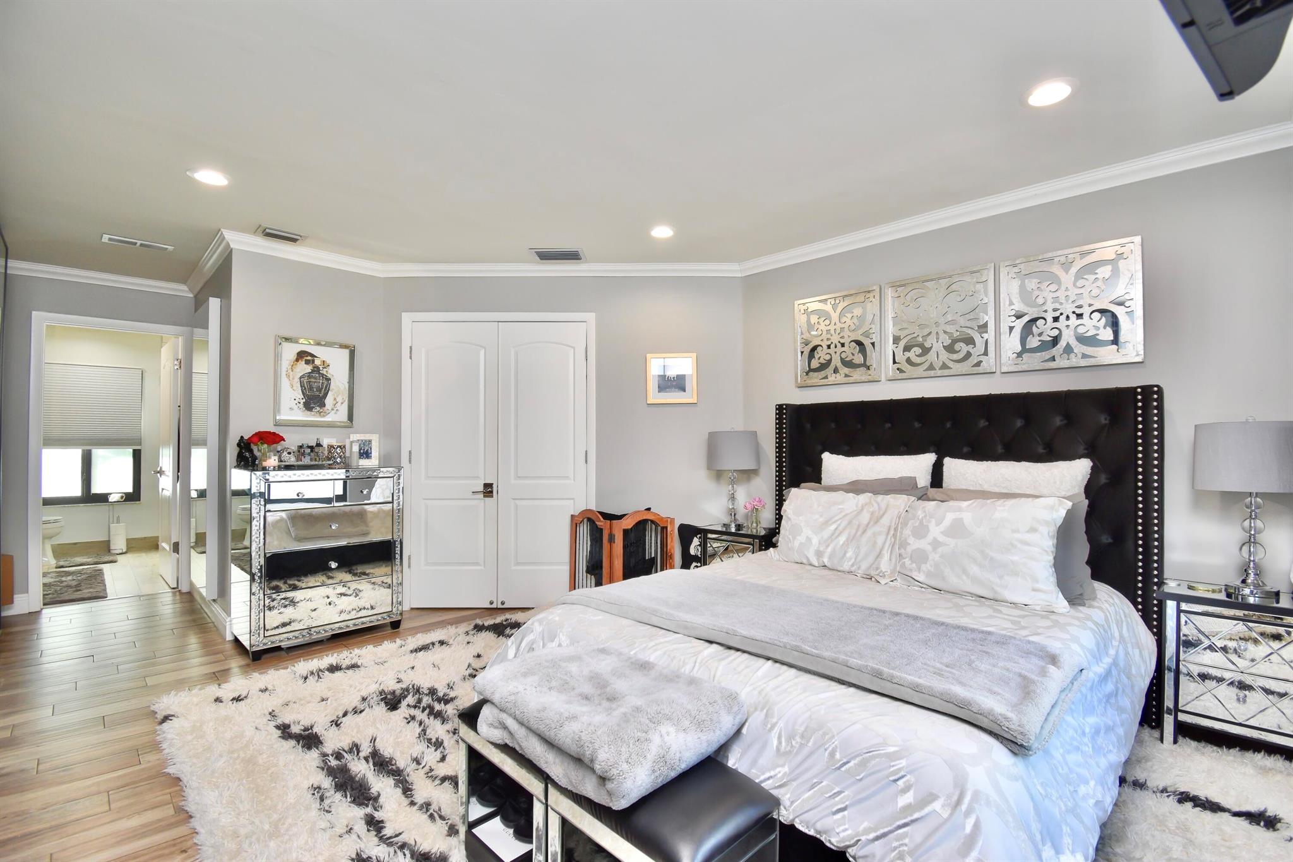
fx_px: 539
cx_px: 646
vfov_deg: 77.3
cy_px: 431
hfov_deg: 100.4
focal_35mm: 15
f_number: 5.6
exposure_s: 1/80
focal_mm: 10
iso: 400
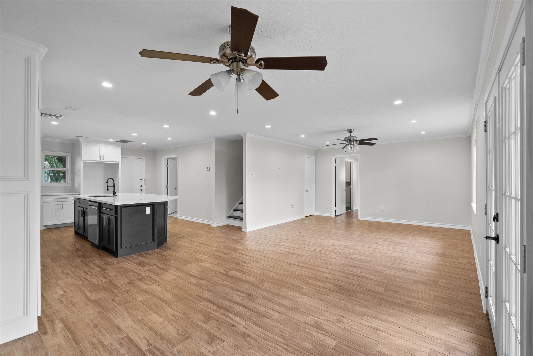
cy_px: 178
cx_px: 266
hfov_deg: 96.7
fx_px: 237
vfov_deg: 73.8
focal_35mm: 16
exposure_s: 1/3
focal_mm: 16
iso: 2500
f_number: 8
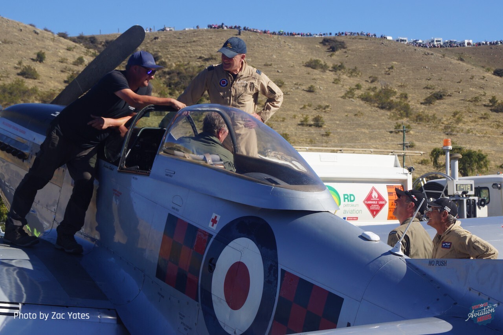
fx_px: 1257
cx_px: 252
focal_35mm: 90
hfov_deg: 22.6
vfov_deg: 15.2
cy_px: 168
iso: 100
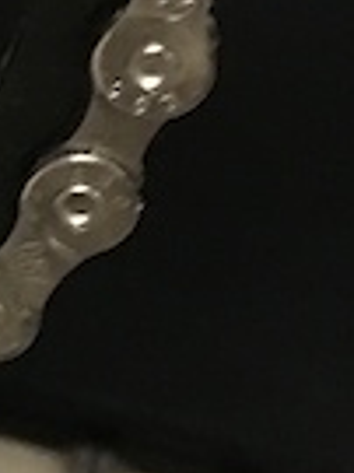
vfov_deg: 11.5
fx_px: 2349
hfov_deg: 7.9
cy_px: 179
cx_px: -519
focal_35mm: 172
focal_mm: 4.15
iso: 320
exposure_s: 1/15
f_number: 2.2
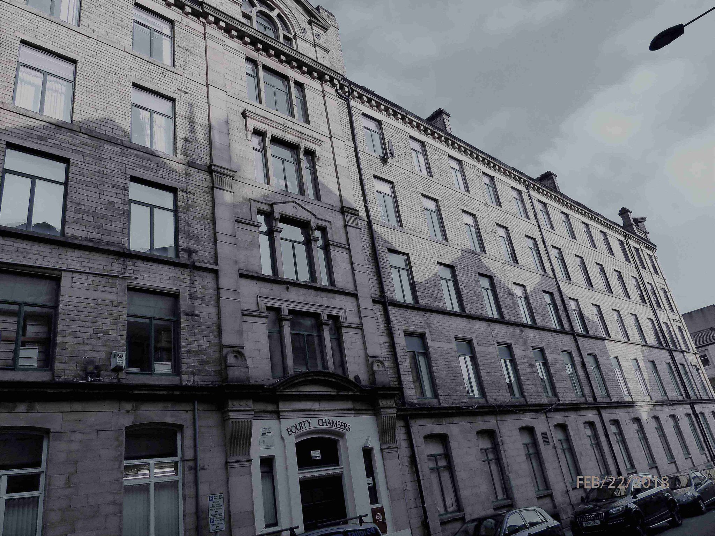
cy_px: 268
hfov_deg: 69.4
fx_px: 516
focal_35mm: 25
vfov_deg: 54.9
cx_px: 358
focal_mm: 4.5
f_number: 3.5
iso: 200
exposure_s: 1/640
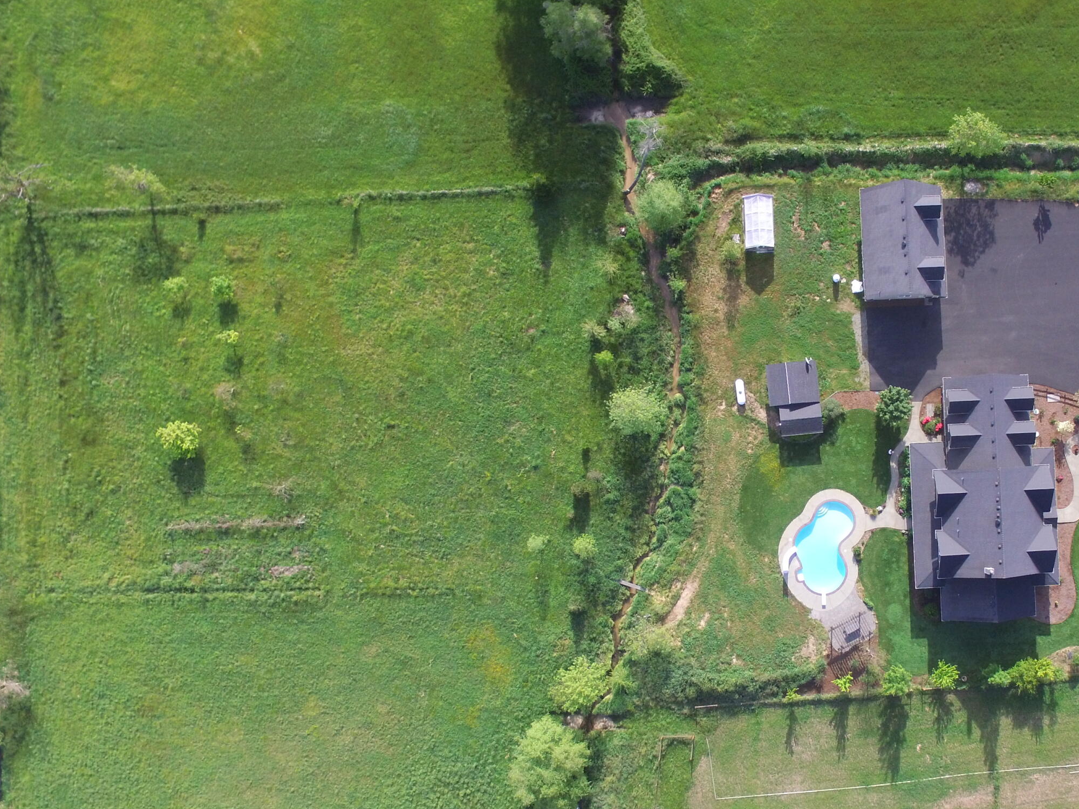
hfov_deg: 57.4
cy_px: 493
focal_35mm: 30
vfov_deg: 46.5
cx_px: 788
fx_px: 935
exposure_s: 1/301
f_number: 2.8
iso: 100
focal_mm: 3.61
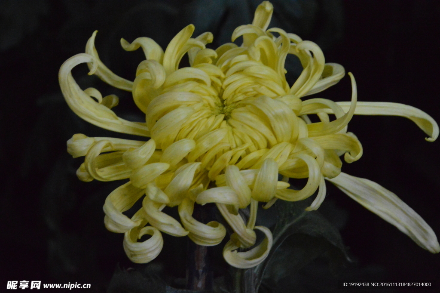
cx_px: 220
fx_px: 2931
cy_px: 146
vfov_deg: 5.7
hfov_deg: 8.6
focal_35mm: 240
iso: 6400
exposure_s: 1/40
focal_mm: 160
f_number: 18
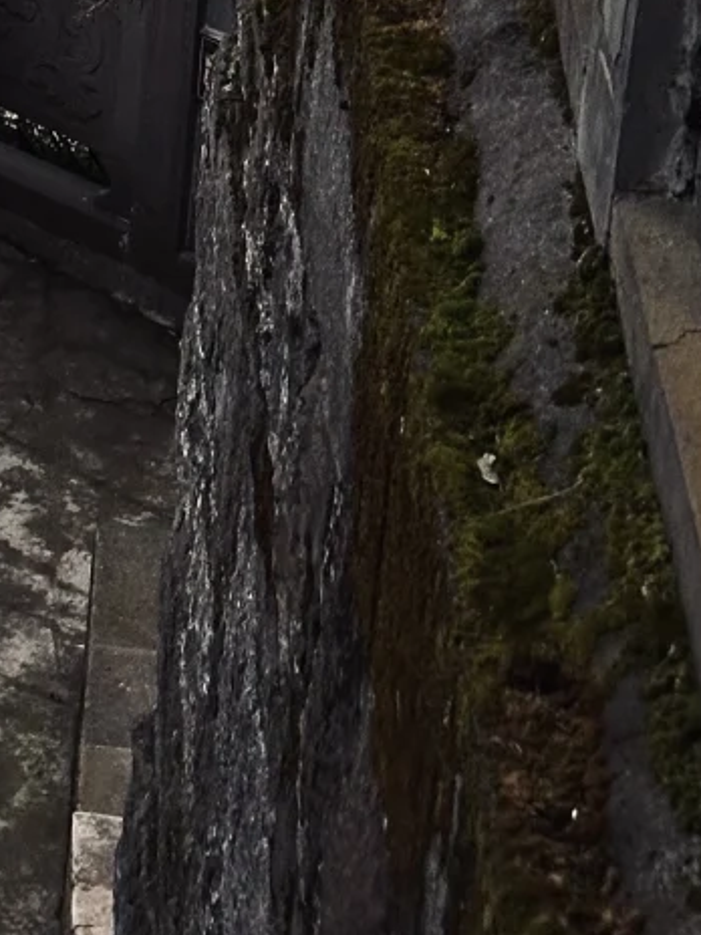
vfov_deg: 12.6
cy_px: -463
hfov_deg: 9.7
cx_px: -292
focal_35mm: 149
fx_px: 4023
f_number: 1.78
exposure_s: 1/60
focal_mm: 6.86
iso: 250
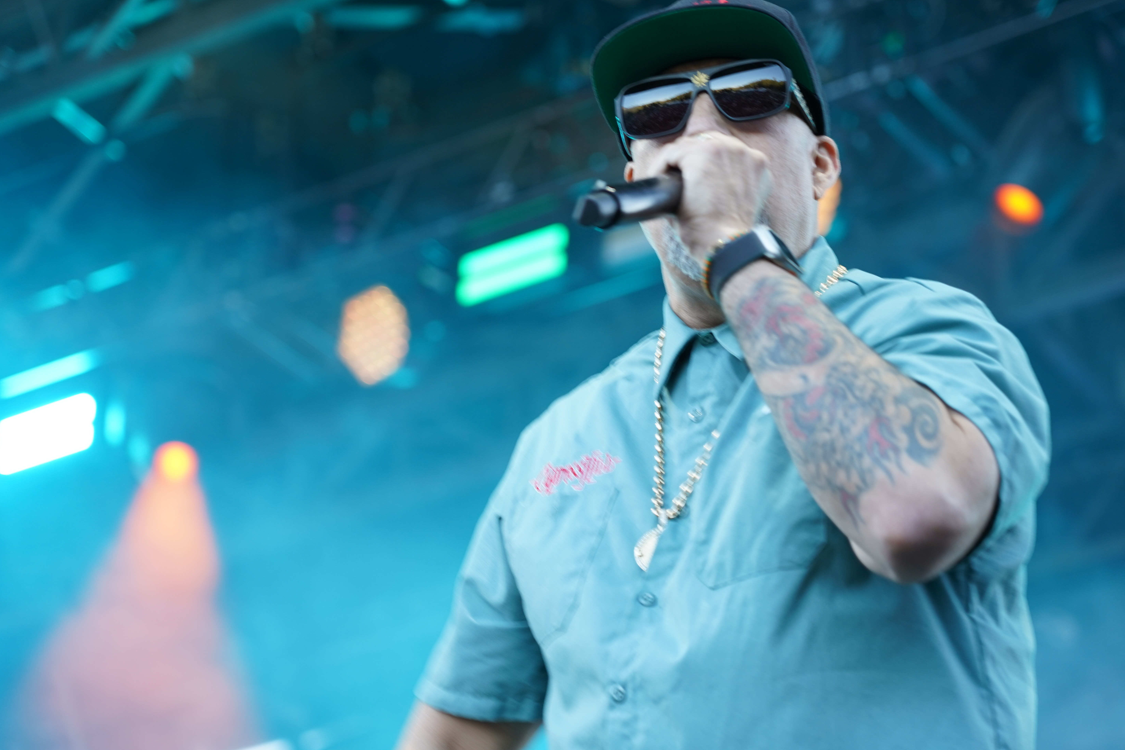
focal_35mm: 110
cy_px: 392
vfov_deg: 12.5
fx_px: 3437
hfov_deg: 18.6
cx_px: 574
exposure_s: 1/125
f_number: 4
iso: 500
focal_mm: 105
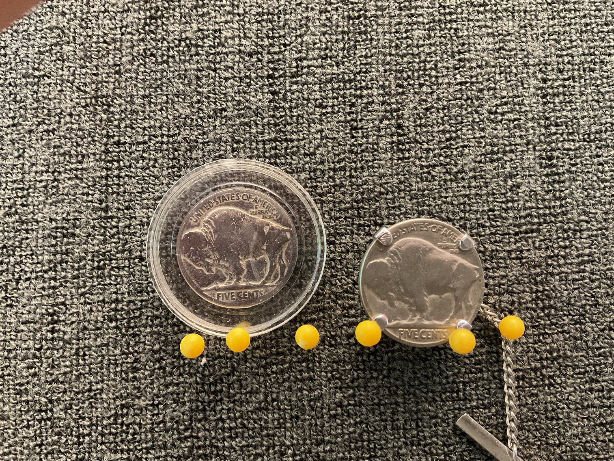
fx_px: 514
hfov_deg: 61.7
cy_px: 230
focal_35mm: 29
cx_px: 307
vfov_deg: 48.2
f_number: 1.8
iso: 250
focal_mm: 3
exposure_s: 1/25
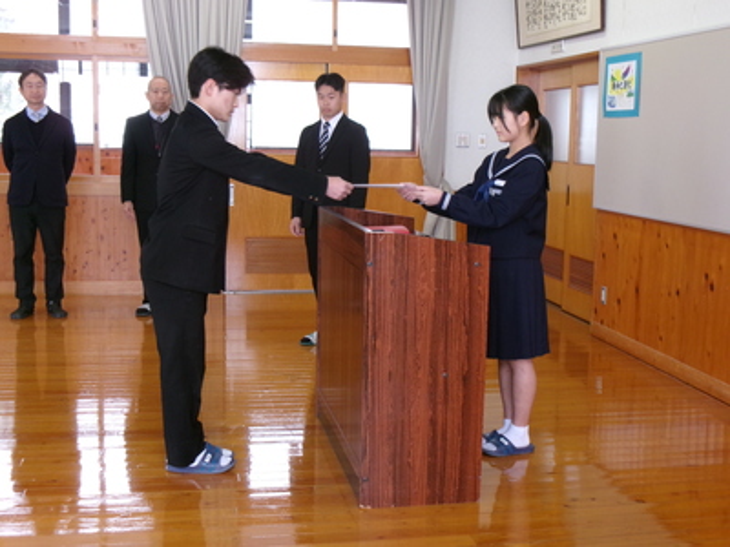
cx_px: 365
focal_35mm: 53
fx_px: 1118
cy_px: 274
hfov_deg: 36.2
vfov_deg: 27.5
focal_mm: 9.5
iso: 260
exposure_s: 1/34
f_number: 4.9
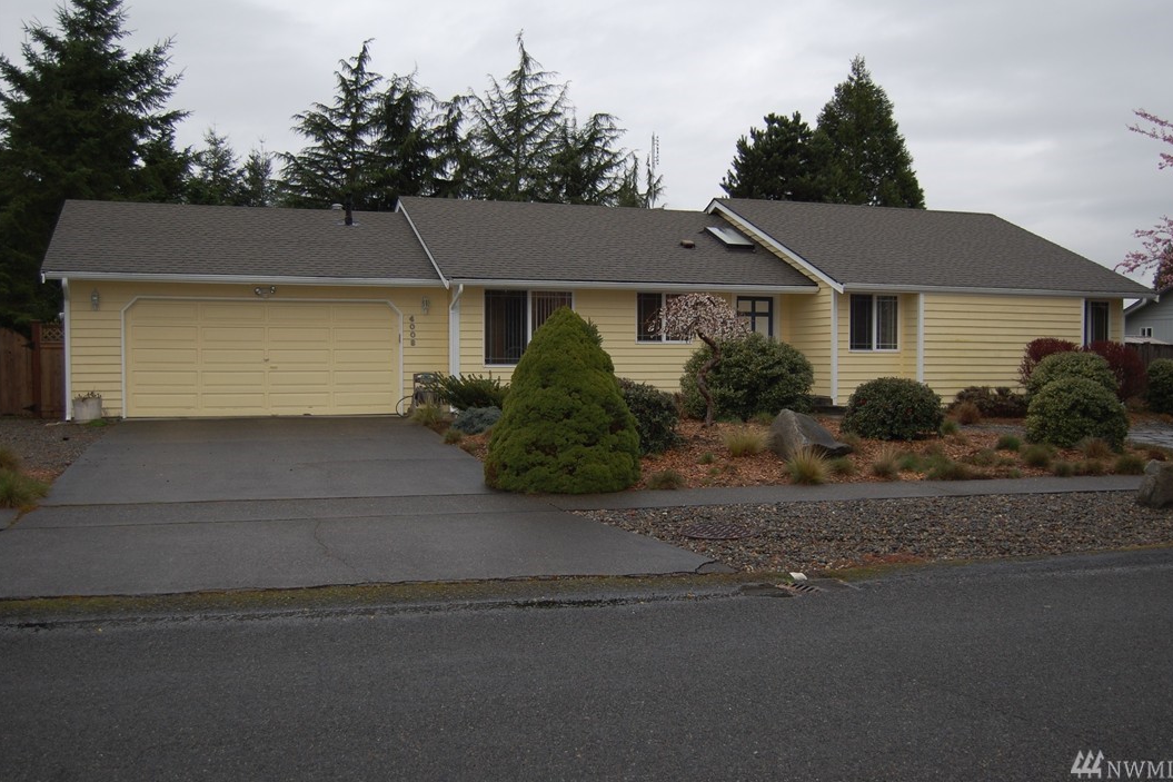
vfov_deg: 37.3
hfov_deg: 53.8
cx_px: 599
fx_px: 1157
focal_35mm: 36
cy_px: 383
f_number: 3.8
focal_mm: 23
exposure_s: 1/400
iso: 200
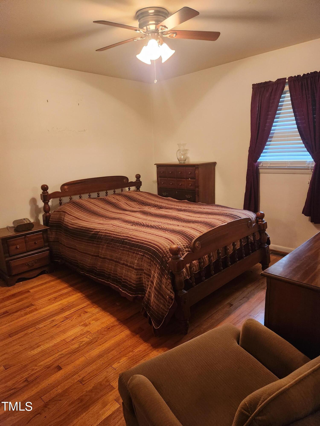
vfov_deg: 73.9
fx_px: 283
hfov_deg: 58.9
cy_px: 213
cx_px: 160
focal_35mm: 23
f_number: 1.8
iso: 800
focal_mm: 5.4
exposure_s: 1/120
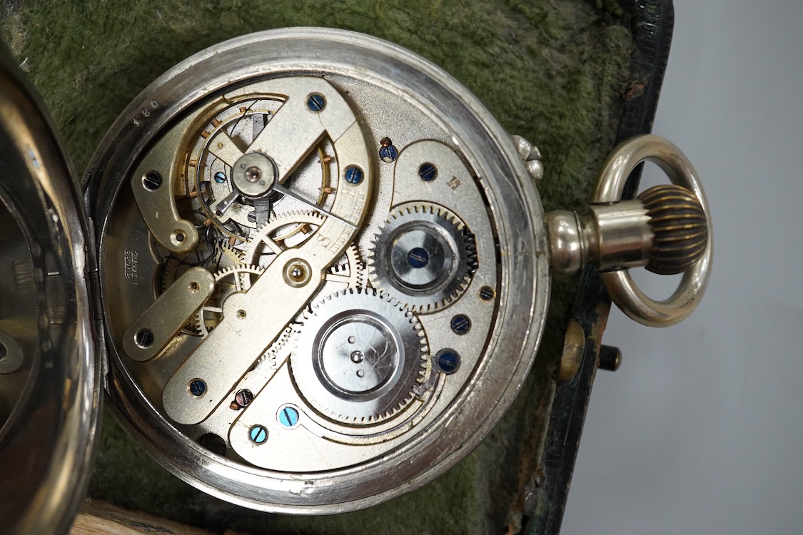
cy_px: 268
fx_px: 1004
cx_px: 402
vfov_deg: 29.9
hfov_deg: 43.6
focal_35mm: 45
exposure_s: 1/400
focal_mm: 30
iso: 2500
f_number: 8
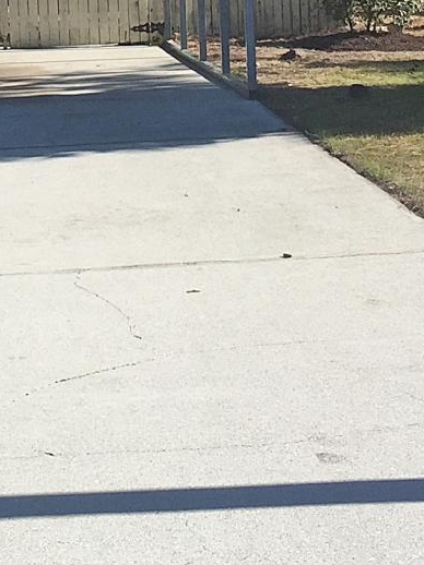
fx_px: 1831
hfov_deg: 13.1
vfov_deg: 16.7
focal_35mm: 112
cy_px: -136
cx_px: 28
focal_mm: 4.15
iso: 32
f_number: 2.2
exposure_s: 1/1980
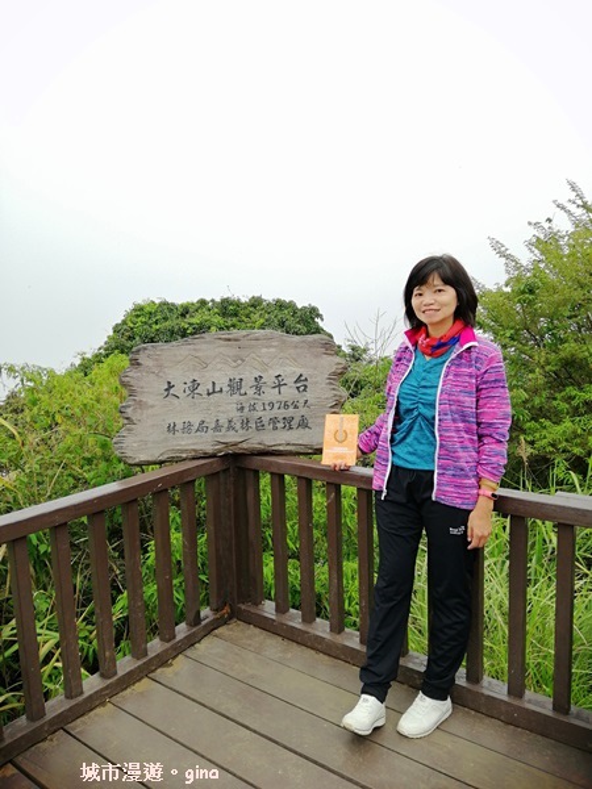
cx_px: 296
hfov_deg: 53.1
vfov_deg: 67.3
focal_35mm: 26
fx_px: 593
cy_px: 394
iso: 50
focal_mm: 3.81
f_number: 2.2
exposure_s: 1/516
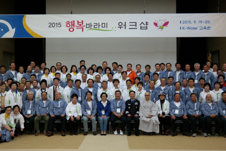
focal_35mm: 44
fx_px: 276
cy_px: 79
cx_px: 112
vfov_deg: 30.5
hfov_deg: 44.5
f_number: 4
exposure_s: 1/50
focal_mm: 27
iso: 800
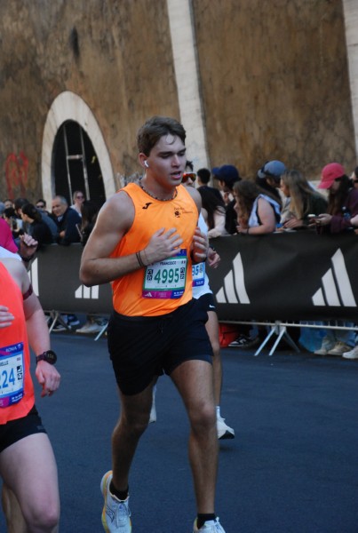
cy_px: 266
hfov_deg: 12.2
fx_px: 1669
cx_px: 179
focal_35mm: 112
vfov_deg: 18.1
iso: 1000
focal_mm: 75
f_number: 5.6
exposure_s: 1/640
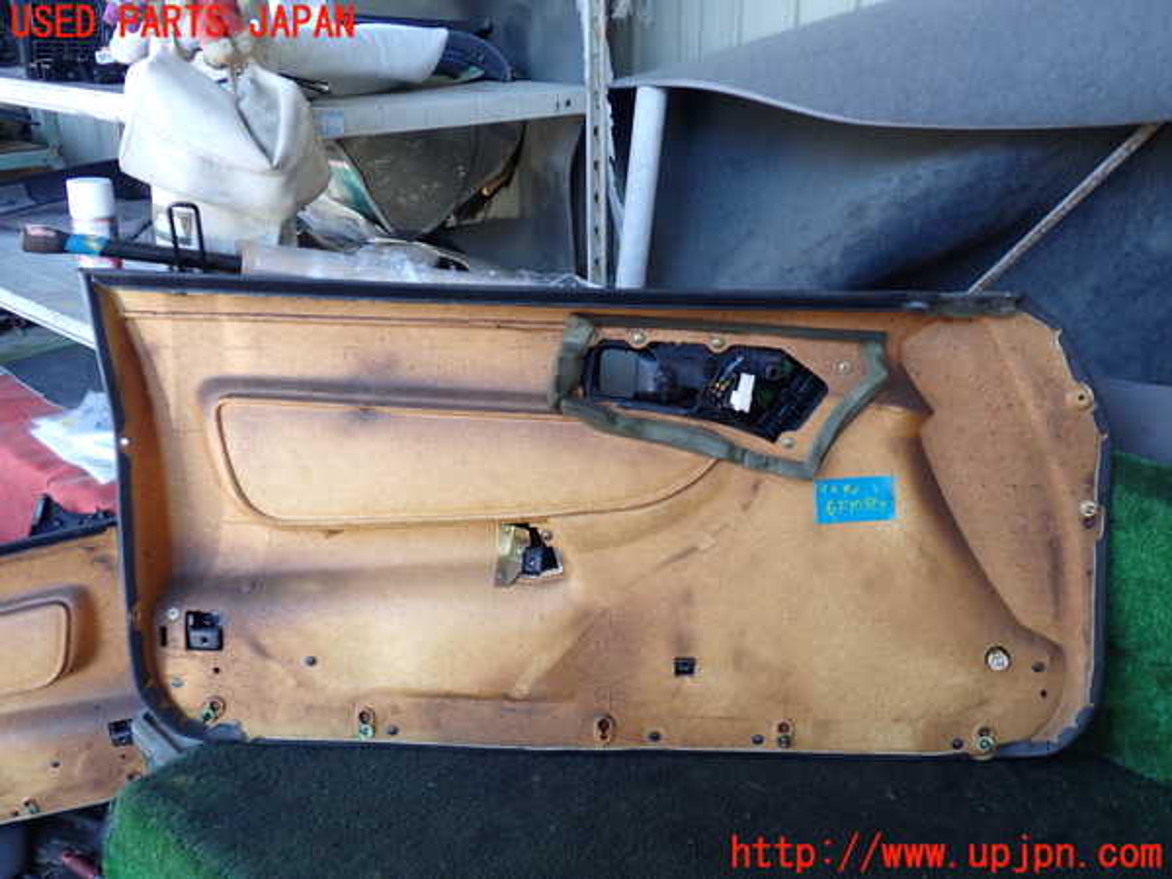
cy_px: 440
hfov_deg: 60.0
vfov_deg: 46.8
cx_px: 586
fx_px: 1016
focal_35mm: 30
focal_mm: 5.4
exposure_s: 1/60
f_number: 2.3
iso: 100
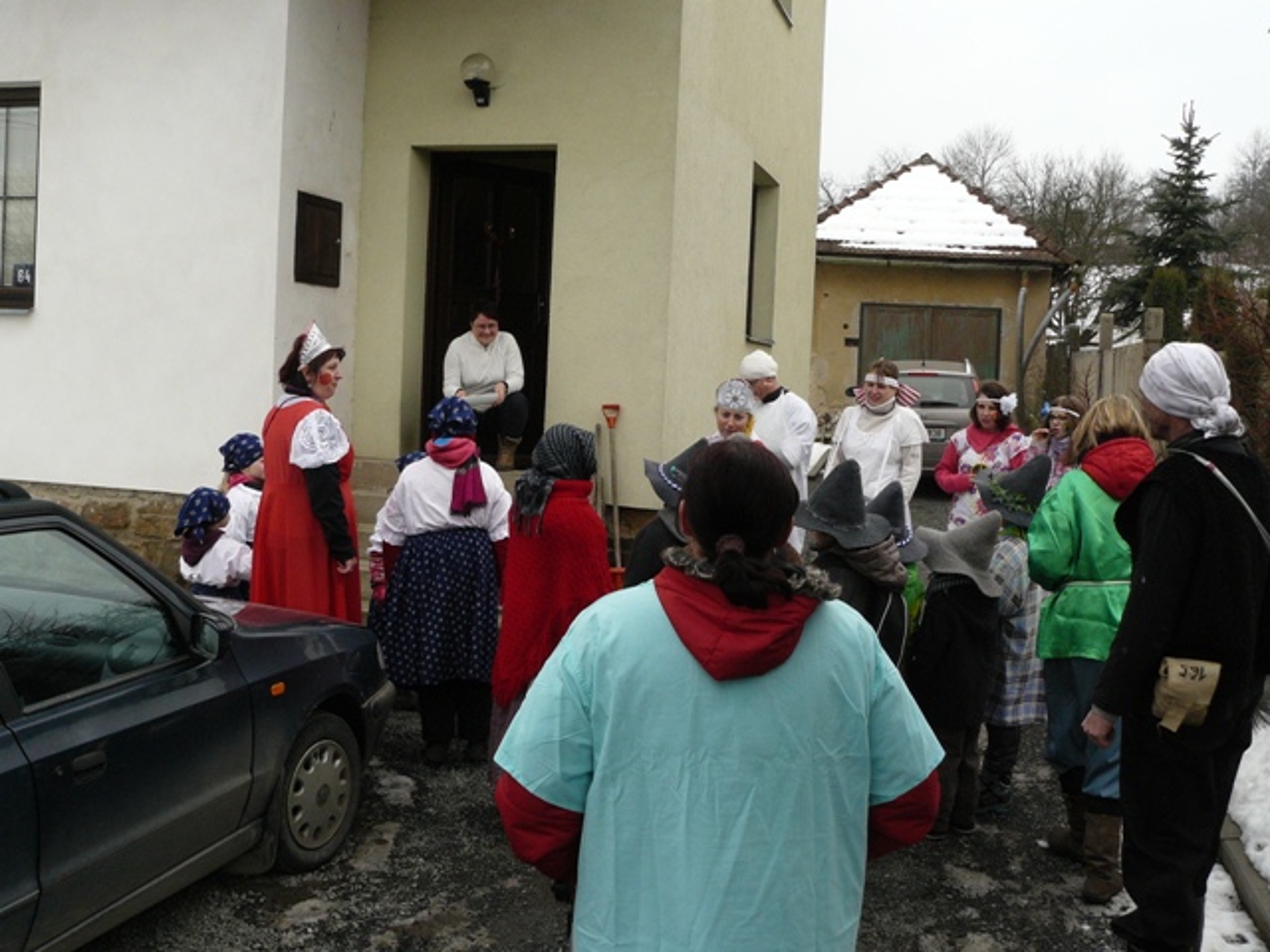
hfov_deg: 51.4
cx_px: 635
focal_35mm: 36
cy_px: 476
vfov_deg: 39.7
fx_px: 1321
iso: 200
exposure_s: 1/250
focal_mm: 6
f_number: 5.6
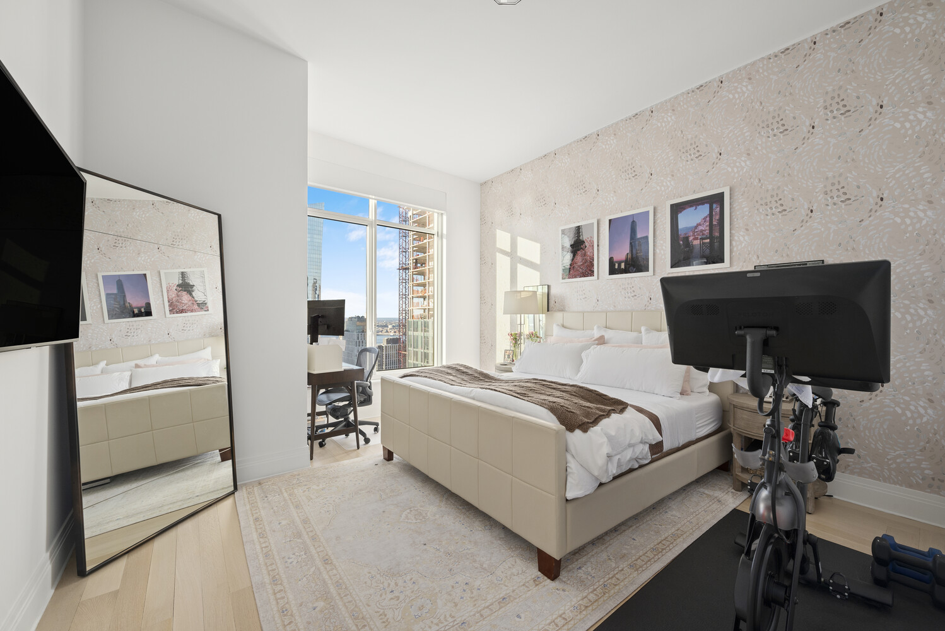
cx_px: 472
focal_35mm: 14
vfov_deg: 81.3
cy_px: 316
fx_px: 368
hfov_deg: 104.2
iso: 320
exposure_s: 1/10
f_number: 11
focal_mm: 14
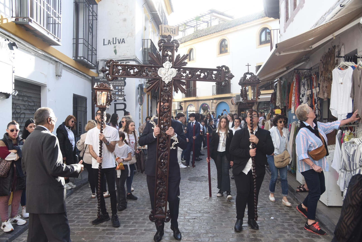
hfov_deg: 63.6
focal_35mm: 29
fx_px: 292
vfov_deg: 45.0
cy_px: 121
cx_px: 181
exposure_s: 1/320
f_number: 9
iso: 800
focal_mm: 29
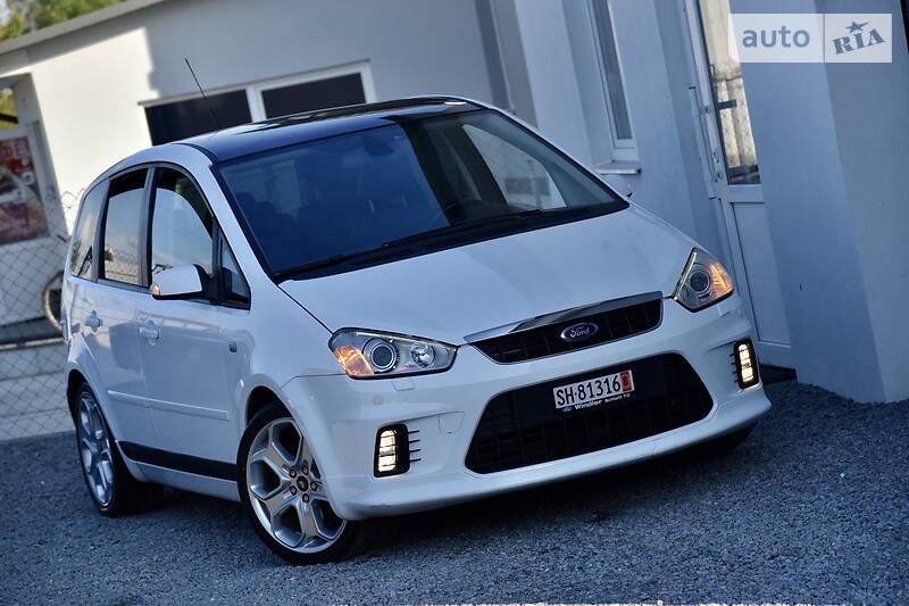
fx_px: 3029
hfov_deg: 17.1
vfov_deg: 11.4
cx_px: 454
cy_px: 303
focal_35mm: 120
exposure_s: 1/500
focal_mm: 120
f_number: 5.6
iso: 200
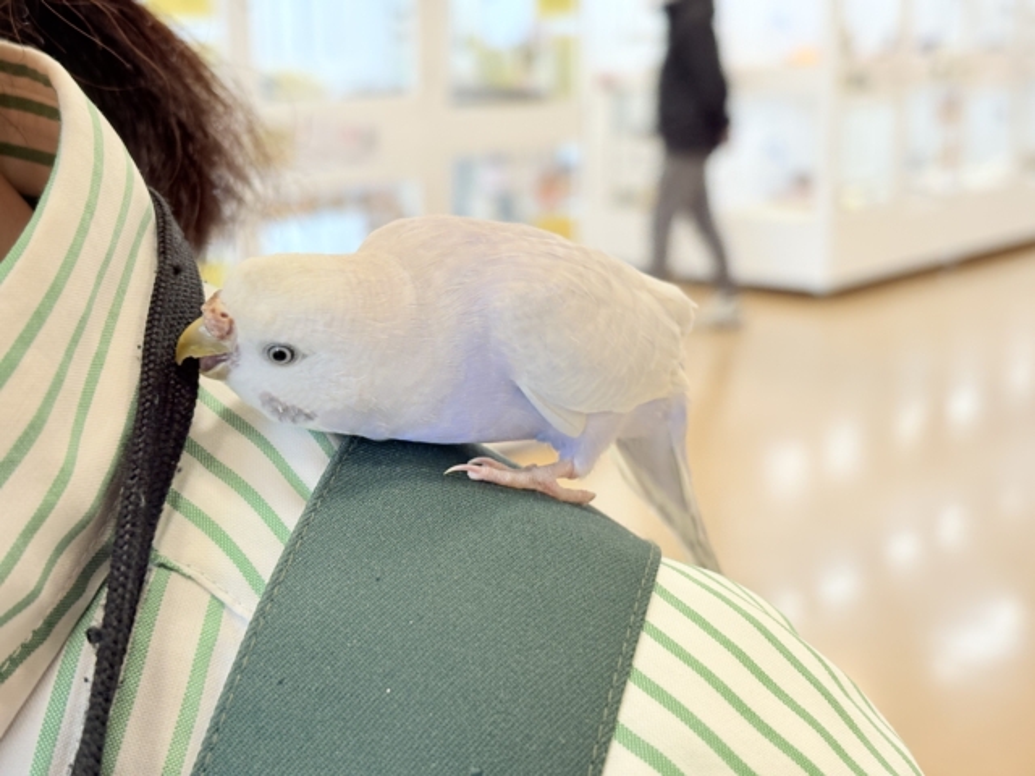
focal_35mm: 52
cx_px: 518
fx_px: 1555
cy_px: 388
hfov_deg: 36.8
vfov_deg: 28.0
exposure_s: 1/100
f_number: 1.6
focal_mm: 5.96
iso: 100
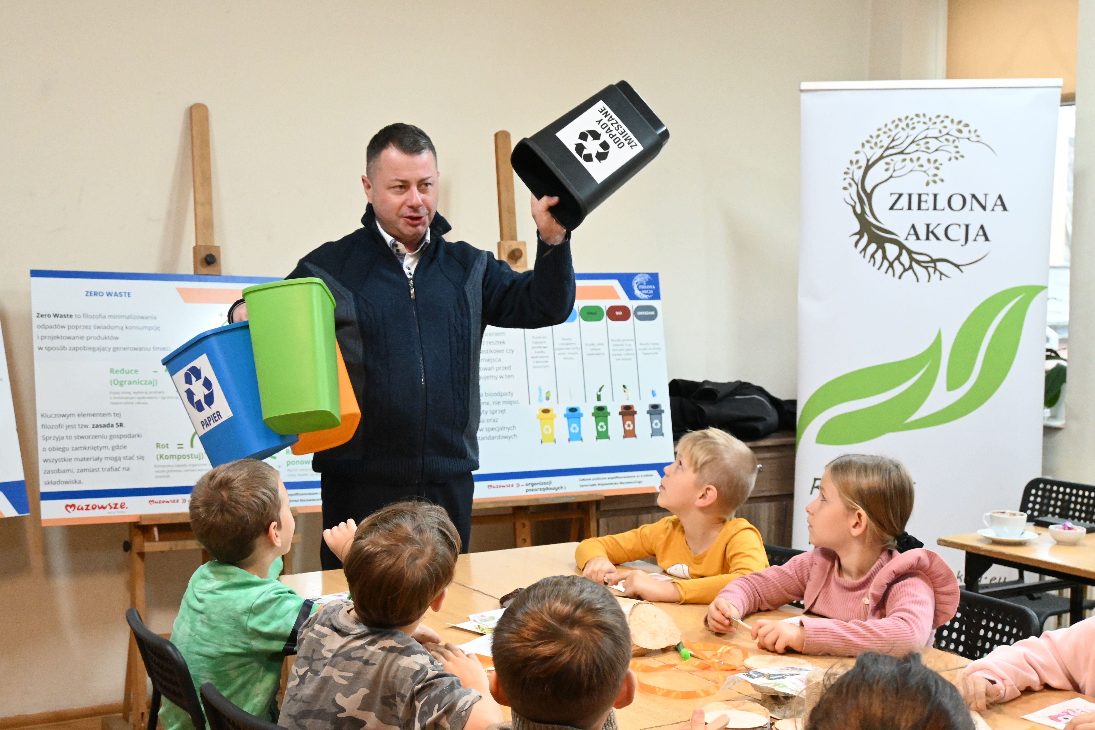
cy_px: 365
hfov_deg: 41.7
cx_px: 548
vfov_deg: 28.5
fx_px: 1437
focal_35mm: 47
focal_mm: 31.5
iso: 5000
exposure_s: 1/60
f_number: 5
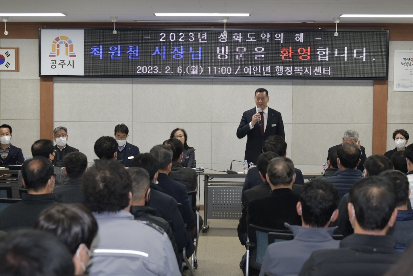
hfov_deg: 38.2
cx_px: 206
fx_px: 597
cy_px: 138
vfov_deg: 26.0
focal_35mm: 52
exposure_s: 1/200
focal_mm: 52
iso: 1250
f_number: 5
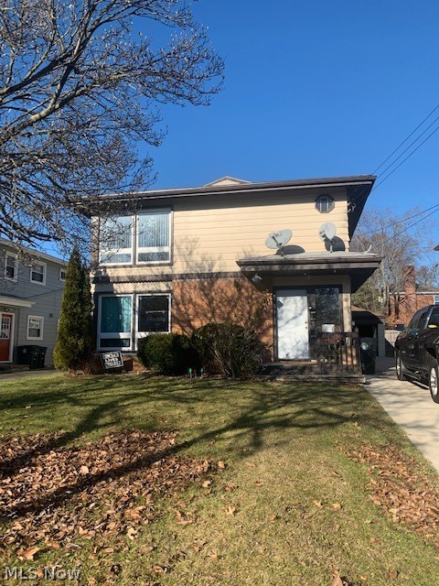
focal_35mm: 26
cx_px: 220
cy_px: 293
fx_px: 440
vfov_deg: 67.3
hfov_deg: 53.1
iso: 25
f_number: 1.8
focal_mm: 4.25
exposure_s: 1/1779
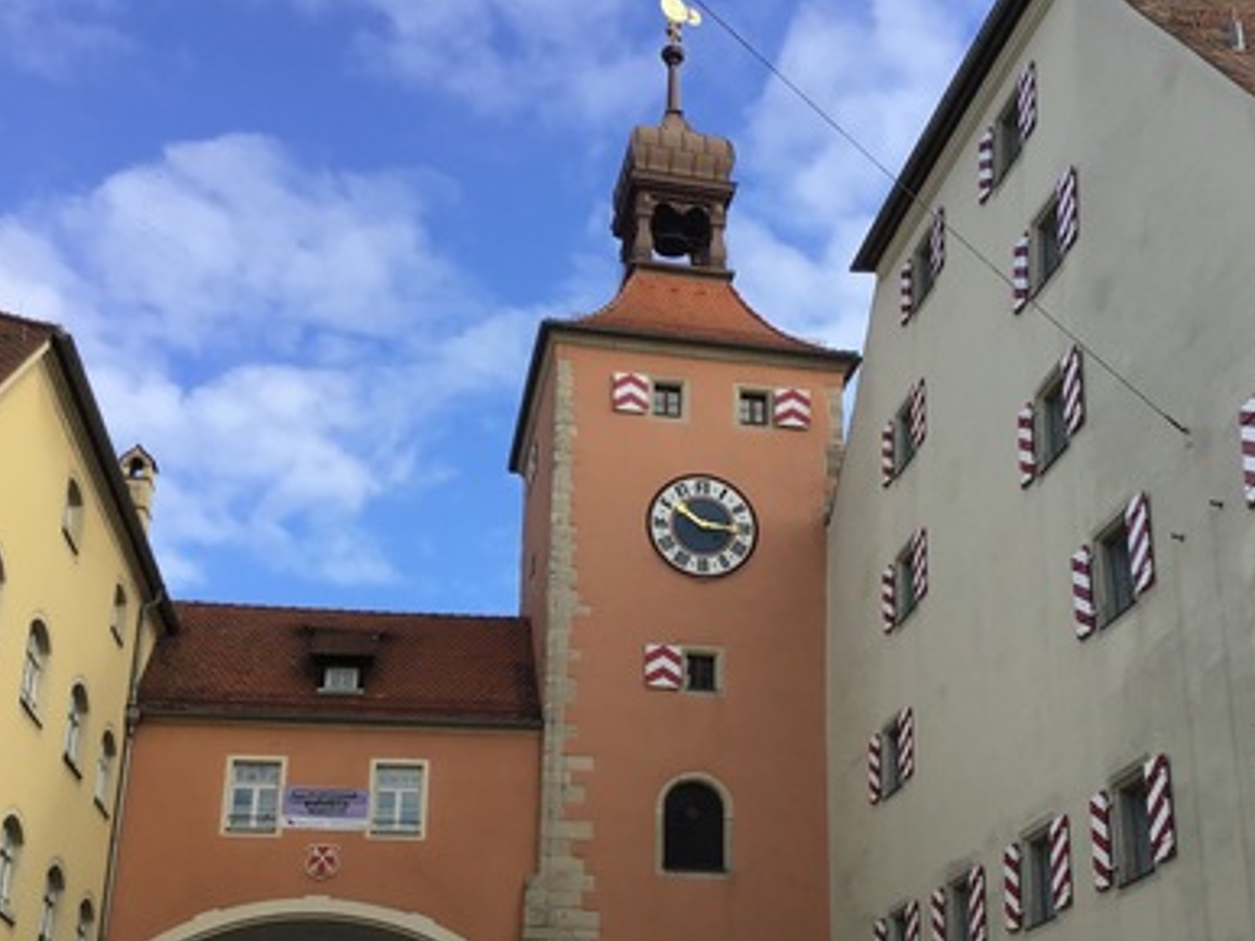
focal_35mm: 47
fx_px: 1703
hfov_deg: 40.4
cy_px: 639
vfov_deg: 30.6
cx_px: 699
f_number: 2.4
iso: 25
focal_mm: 3.3
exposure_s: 1/734
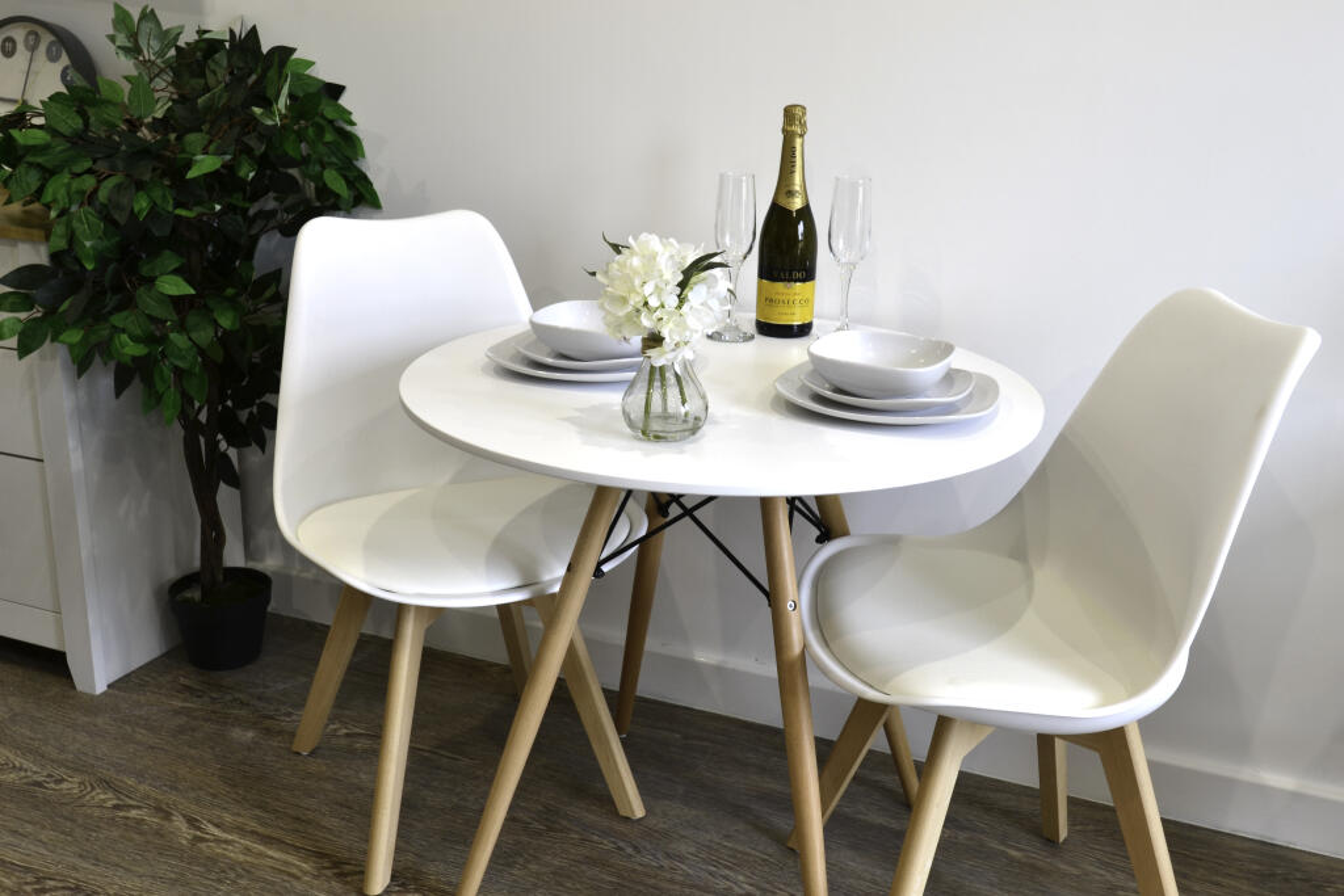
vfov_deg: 36.9
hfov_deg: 53.1
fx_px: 1344
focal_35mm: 36
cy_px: 448
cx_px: 672
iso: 100
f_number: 9
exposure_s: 1/2.5
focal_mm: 24
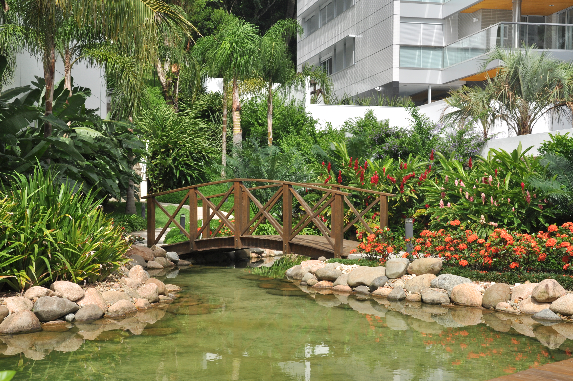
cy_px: 190
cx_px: 286
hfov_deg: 38.9
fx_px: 811
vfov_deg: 26.4
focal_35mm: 51
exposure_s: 1/125
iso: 200
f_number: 9
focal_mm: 34
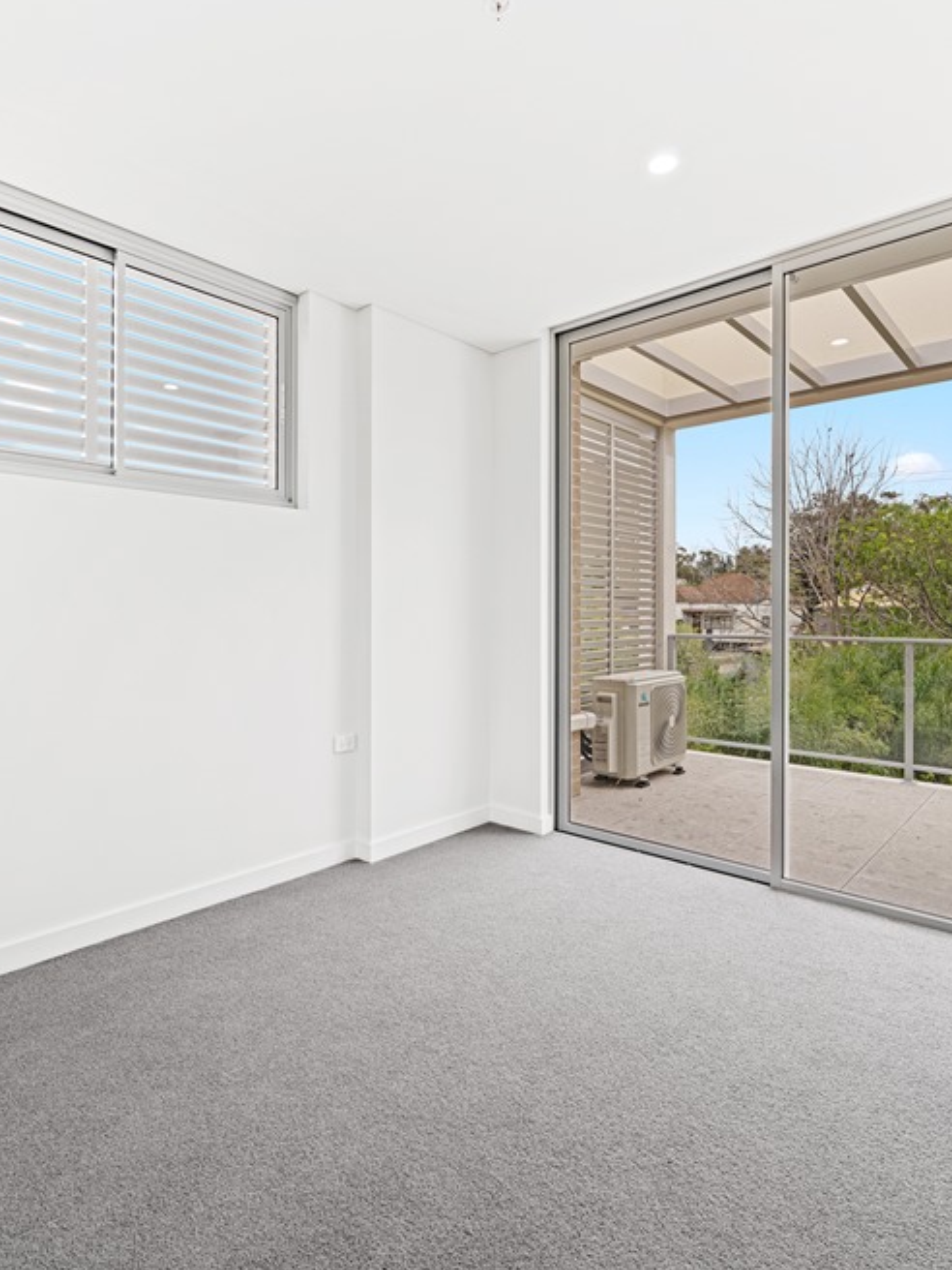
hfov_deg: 71.6
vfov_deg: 87.7
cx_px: 464
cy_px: 619
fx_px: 660
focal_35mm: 18
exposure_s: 1
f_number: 9
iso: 100
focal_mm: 12
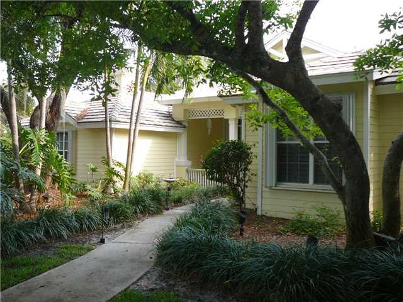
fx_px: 407
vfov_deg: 40.7
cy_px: 151
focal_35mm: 35
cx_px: 202
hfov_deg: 52.6
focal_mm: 5.2
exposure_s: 1/100
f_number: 2.8
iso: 80
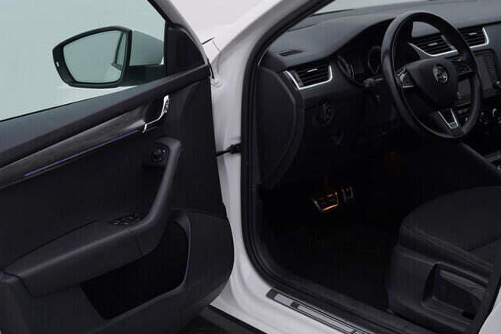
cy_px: 145
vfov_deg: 23.4
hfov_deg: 34.4
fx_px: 807
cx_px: 280
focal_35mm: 58
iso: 125
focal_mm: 24
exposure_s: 1/100
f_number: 4.5
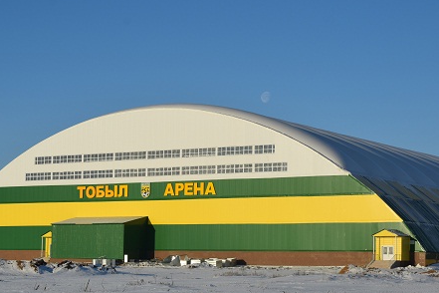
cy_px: 192
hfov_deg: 20.8
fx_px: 1195
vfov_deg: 13.9
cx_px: 167
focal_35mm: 98
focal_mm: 48
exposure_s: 1/500
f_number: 11
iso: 200
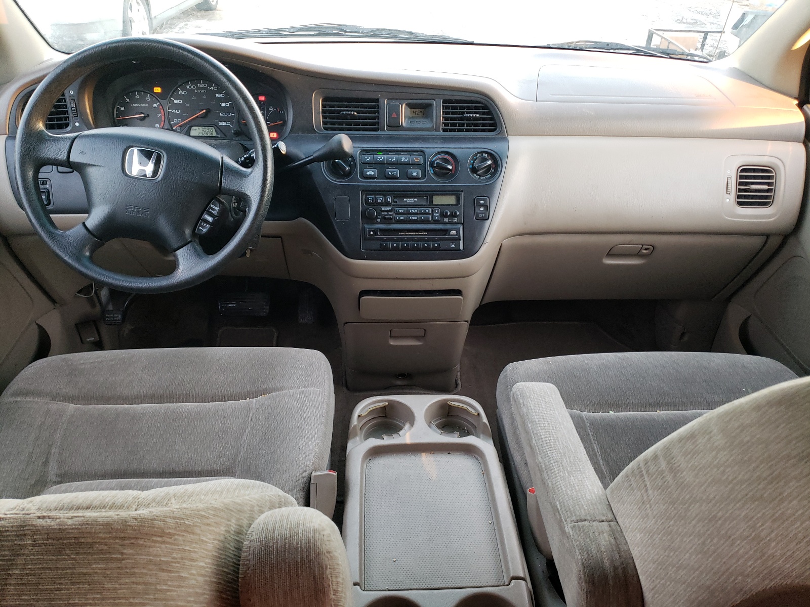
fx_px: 608
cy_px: 304
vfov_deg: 53.1
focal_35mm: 26
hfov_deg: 67.3
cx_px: 405
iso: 146
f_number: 1.5
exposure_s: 1/60.2
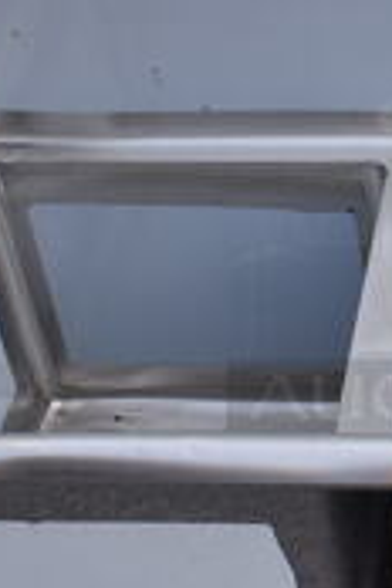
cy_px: 253
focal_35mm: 95
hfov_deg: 13.5
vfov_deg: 21.4
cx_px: 605
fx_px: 1552
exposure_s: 1/320
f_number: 7.1
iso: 200
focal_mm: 18
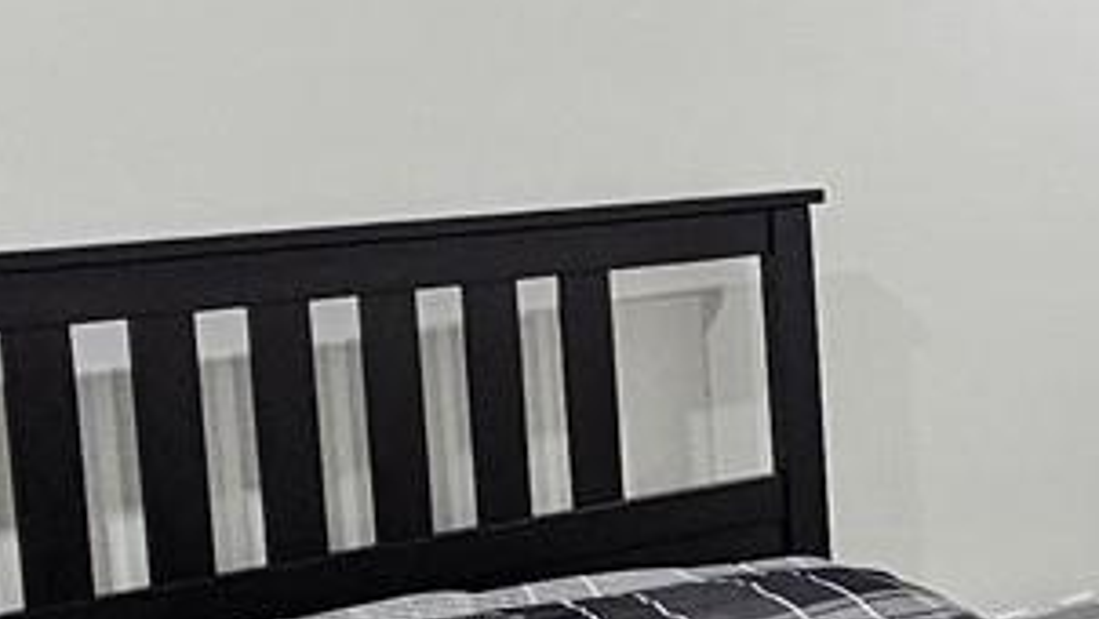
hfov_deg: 23.3
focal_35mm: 75
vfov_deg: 16.1
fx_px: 2186
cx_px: 1601
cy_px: 310
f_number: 2.2
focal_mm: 2.2
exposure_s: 1/60
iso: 250
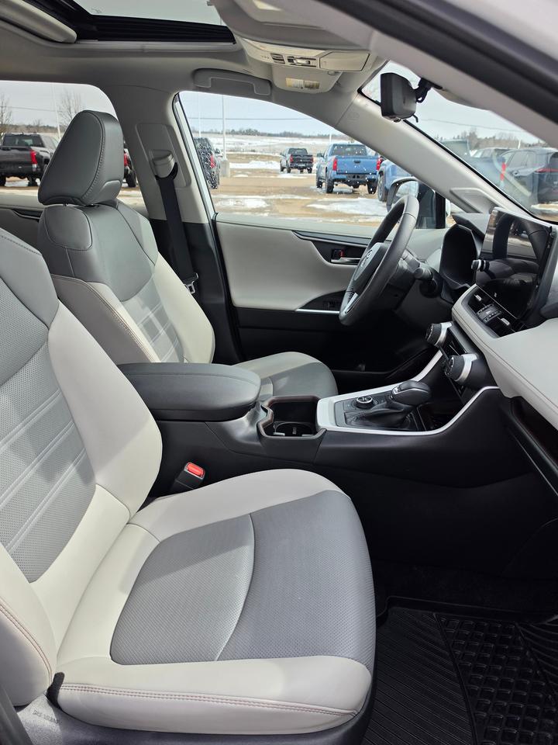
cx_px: 279
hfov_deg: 58.9
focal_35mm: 23
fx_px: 494
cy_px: 372
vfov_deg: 73.9
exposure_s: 1/2752
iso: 64
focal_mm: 6.5
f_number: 1.4
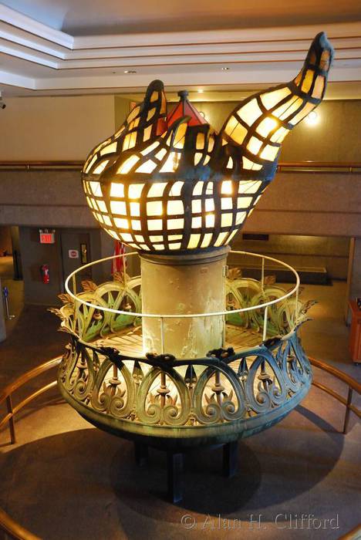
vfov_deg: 57.2
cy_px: 270
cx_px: 180
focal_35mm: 33
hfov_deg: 40.0
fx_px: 495
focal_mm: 22
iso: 1600
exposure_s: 1/15
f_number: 3.8
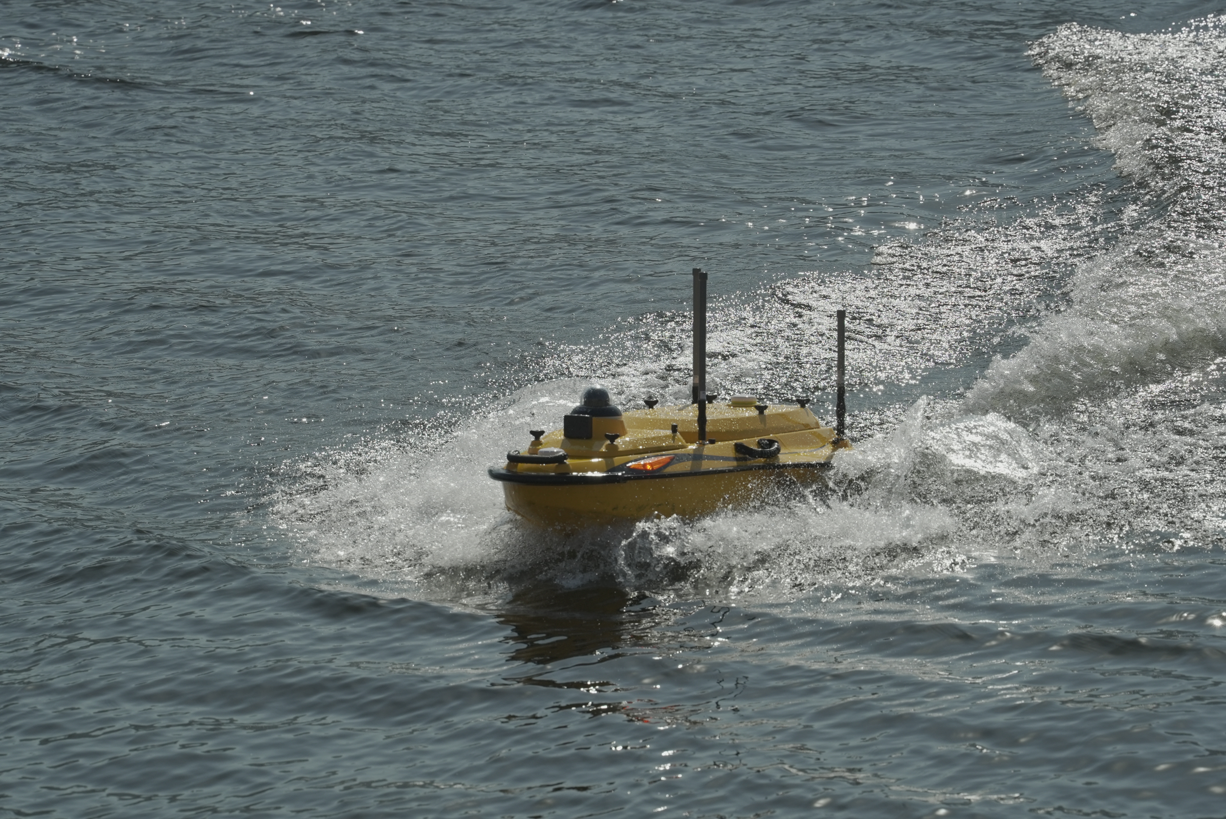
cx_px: 613
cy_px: 410
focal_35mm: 180
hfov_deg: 11.4
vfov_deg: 7.6
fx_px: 6133
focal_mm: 180
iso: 800
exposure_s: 1/3200
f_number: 9
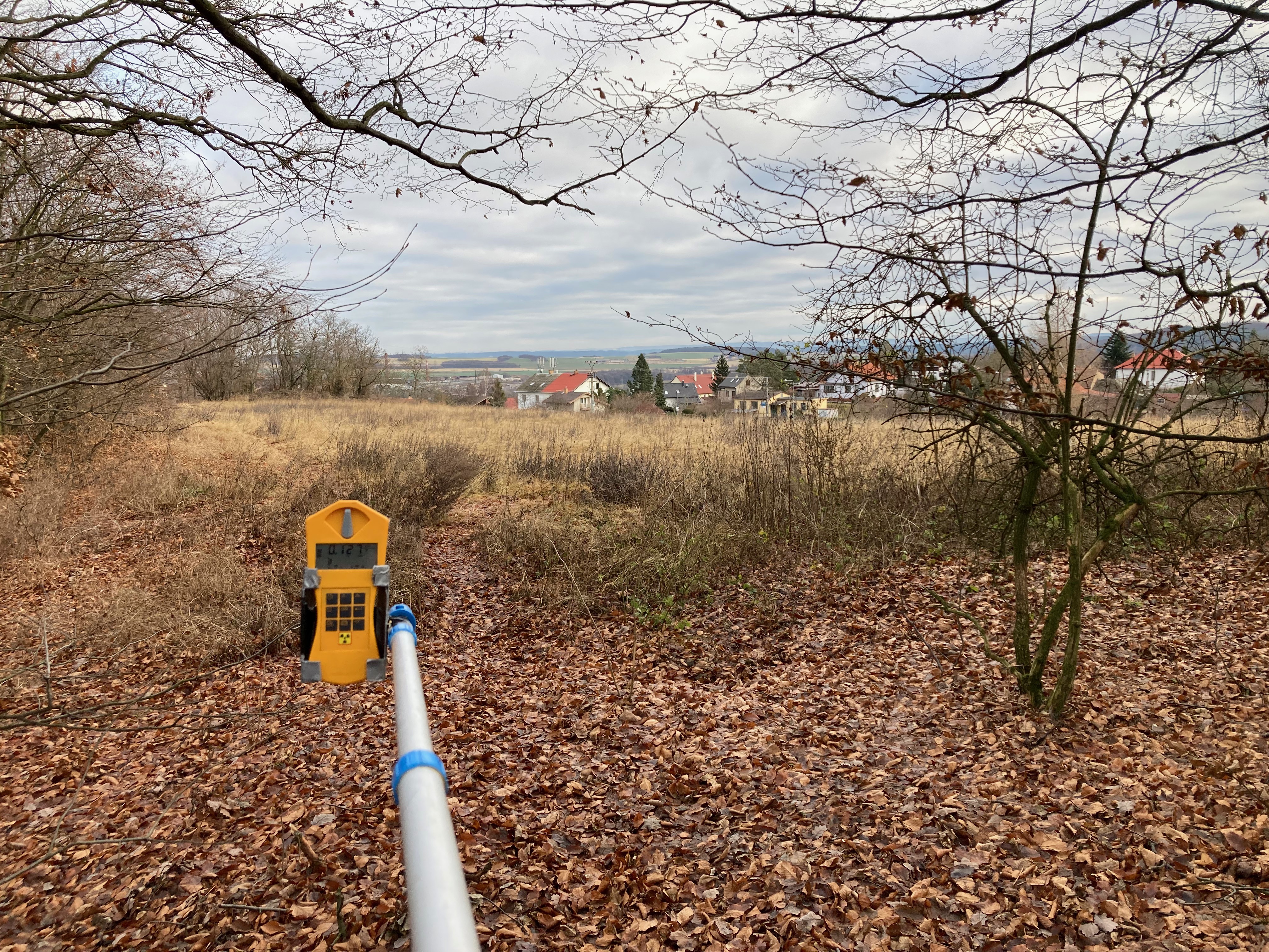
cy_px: 476
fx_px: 1026
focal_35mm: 28
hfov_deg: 63.4
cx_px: 634
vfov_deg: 49.7
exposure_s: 1/274
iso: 20
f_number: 1.8
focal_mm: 3.99
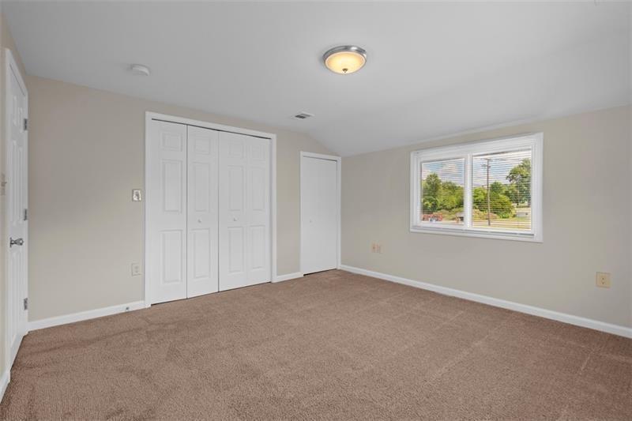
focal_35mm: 16
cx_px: 316
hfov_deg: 96.7
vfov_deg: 73.7
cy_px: 210
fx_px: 281
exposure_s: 1/25
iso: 400
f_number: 6.3
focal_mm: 16
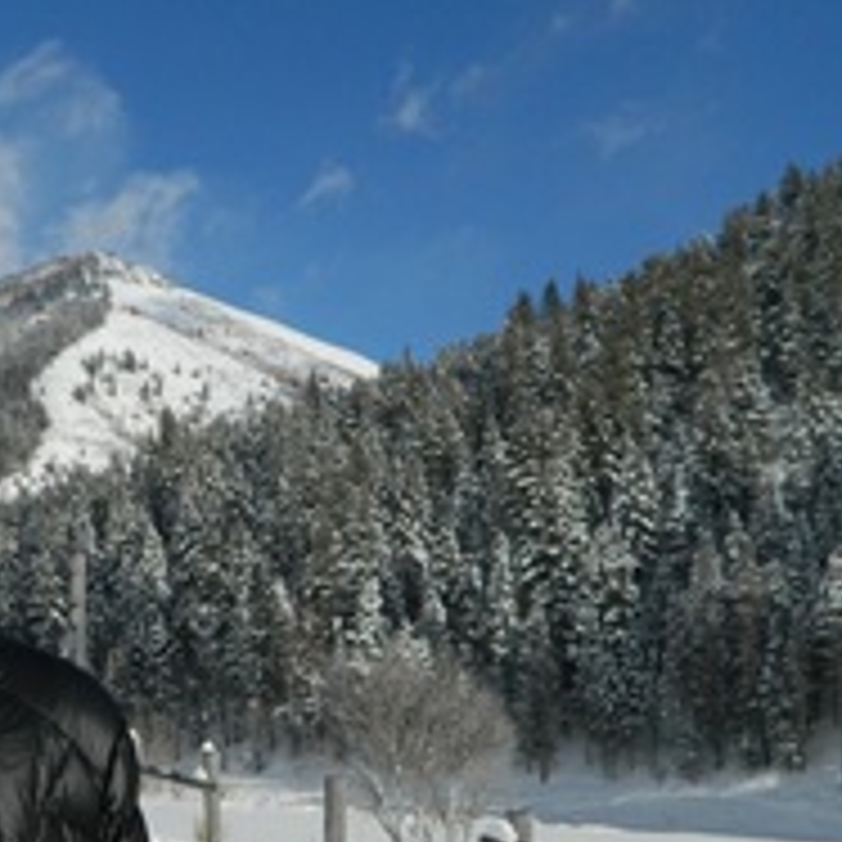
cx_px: -117
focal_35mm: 59
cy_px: 601
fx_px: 1624
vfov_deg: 28.8
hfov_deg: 26.4
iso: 80
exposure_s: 1/400
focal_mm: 4.5
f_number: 8.7
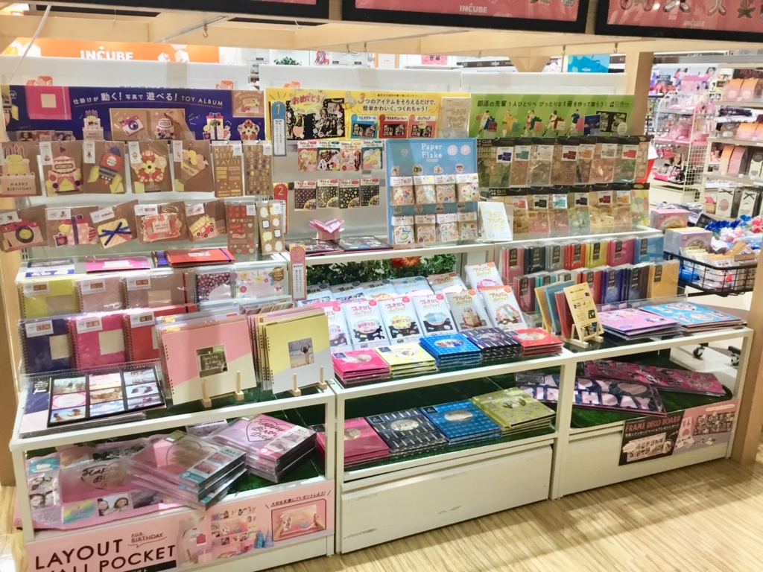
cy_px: 286
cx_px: 382
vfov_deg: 45.4
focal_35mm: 31
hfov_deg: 58.4
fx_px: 683
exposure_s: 1/30
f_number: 2.4
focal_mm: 3.3
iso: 32
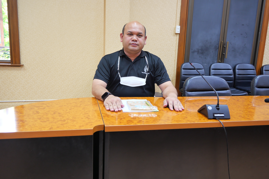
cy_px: 90
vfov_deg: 45.0
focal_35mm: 29
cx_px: 134
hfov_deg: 63.6
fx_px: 217
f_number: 3.6
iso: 200
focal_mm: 14
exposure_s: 1/4
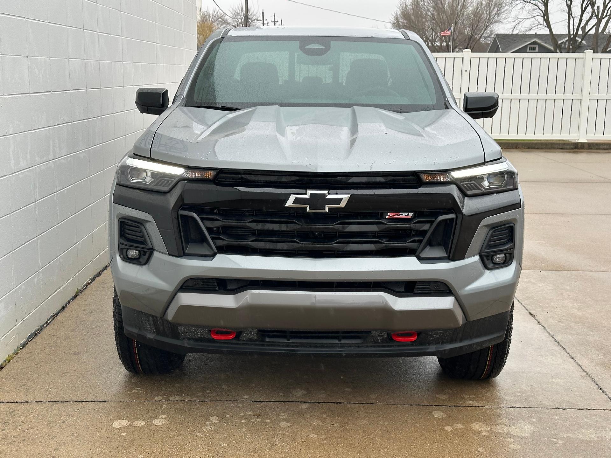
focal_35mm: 48
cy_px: 229
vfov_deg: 30.3
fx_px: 847
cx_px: 306
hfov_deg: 39.7
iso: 64
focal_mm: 6.86
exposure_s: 1/564
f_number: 1.78
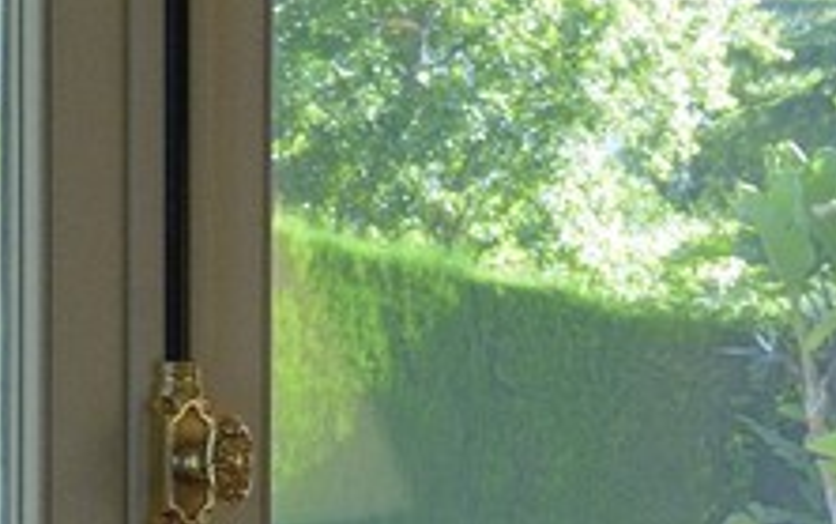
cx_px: 2900
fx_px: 4012
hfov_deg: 8.6
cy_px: 369
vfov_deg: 7.5
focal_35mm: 176
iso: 800
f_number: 7.1
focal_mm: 24
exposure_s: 1/80
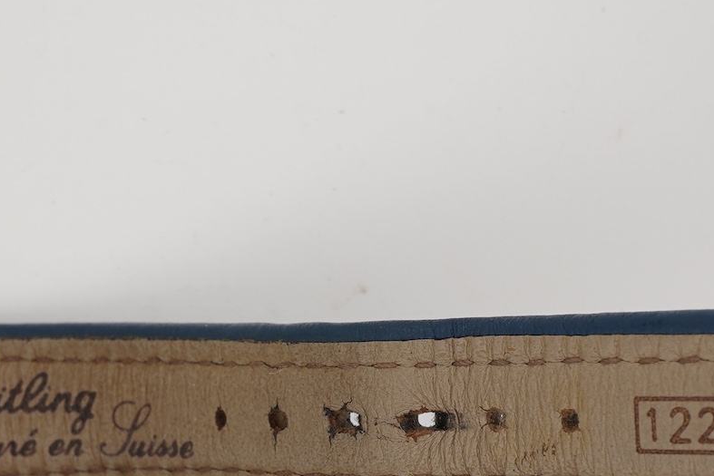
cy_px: 387
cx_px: 198
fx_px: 1785
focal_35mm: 90
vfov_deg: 15.1
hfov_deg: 22.4
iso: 160
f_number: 22
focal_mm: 30
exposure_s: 1/160
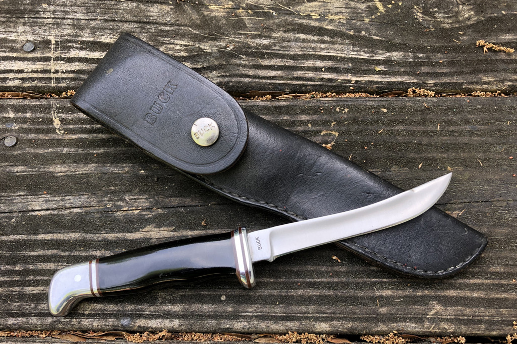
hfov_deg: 61.9
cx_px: 259
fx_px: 431
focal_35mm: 30
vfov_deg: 43.5
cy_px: 189
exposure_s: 1/120
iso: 32
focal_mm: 3.99
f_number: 1.8
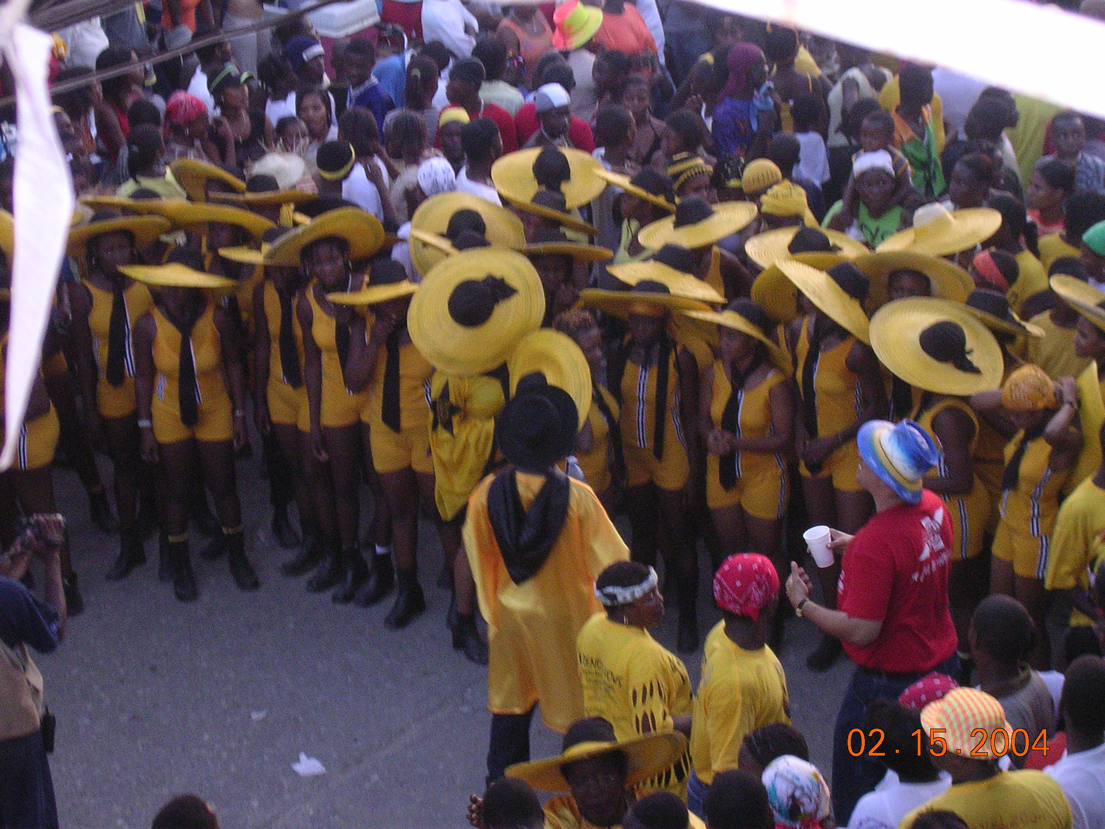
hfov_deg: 19.6
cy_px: 414
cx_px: 552
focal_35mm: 100
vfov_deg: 14.8
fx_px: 3192
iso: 355
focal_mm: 15.2
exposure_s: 1/60.1
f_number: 4.5
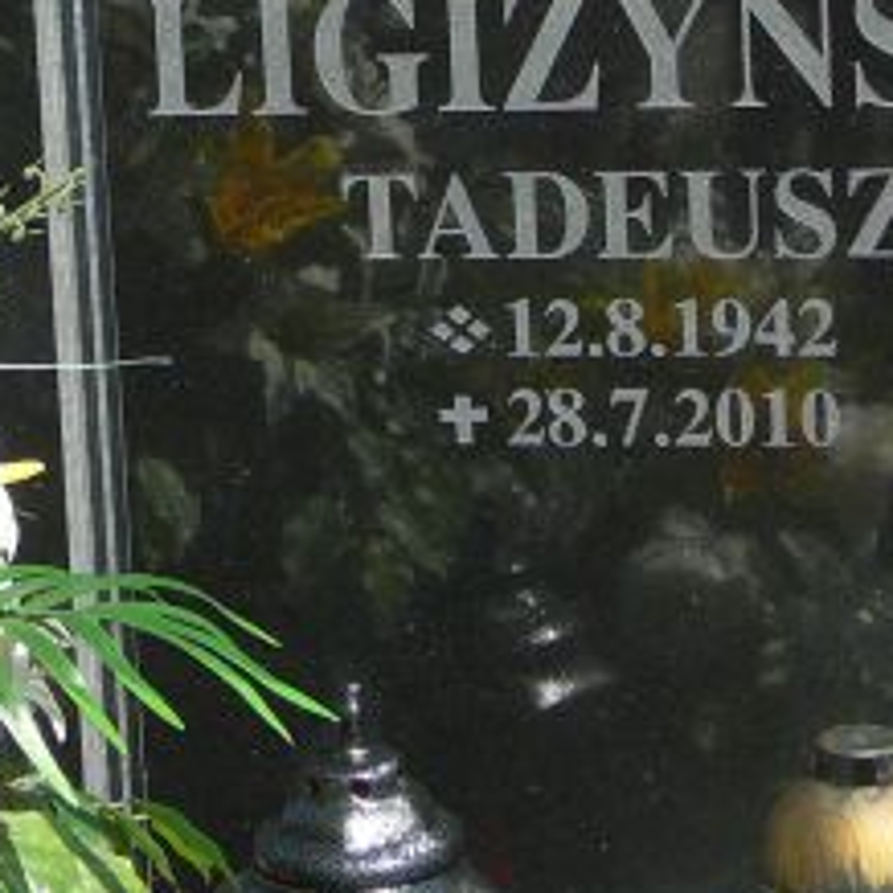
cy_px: 98
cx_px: 119
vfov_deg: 12.1
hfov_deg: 12.1
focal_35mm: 143
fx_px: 4174
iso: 80
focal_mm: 8.2
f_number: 3.5
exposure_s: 1/640
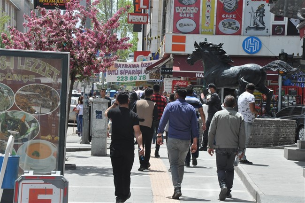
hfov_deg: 14.9
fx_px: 1168
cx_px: 152
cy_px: 102
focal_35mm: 138
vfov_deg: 9.9
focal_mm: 92
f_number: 13
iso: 1000
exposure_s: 1/640
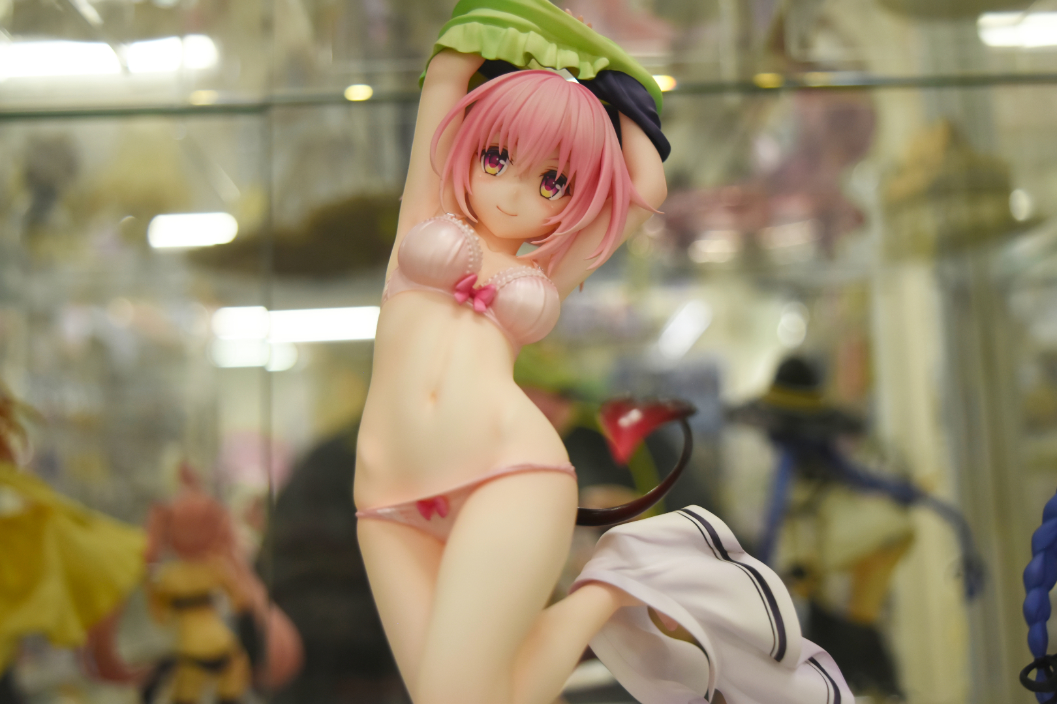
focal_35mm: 44
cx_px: 528
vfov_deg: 30.8
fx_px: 1277
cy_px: 352
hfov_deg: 45.0
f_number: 4.2
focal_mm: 29
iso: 640
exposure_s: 1/200
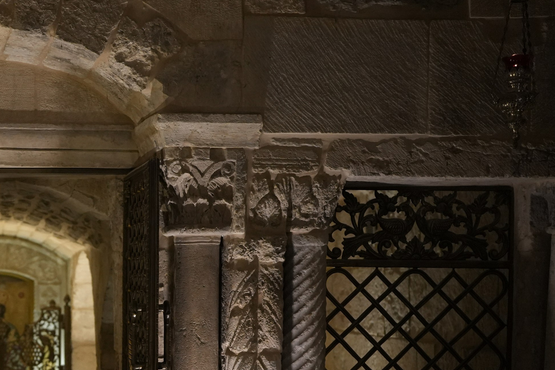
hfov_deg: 25.8
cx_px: -15
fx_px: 1141
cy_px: 355
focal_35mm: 74
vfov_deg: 18.0
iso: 2500
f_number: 2
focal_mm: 35
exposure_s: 1/160
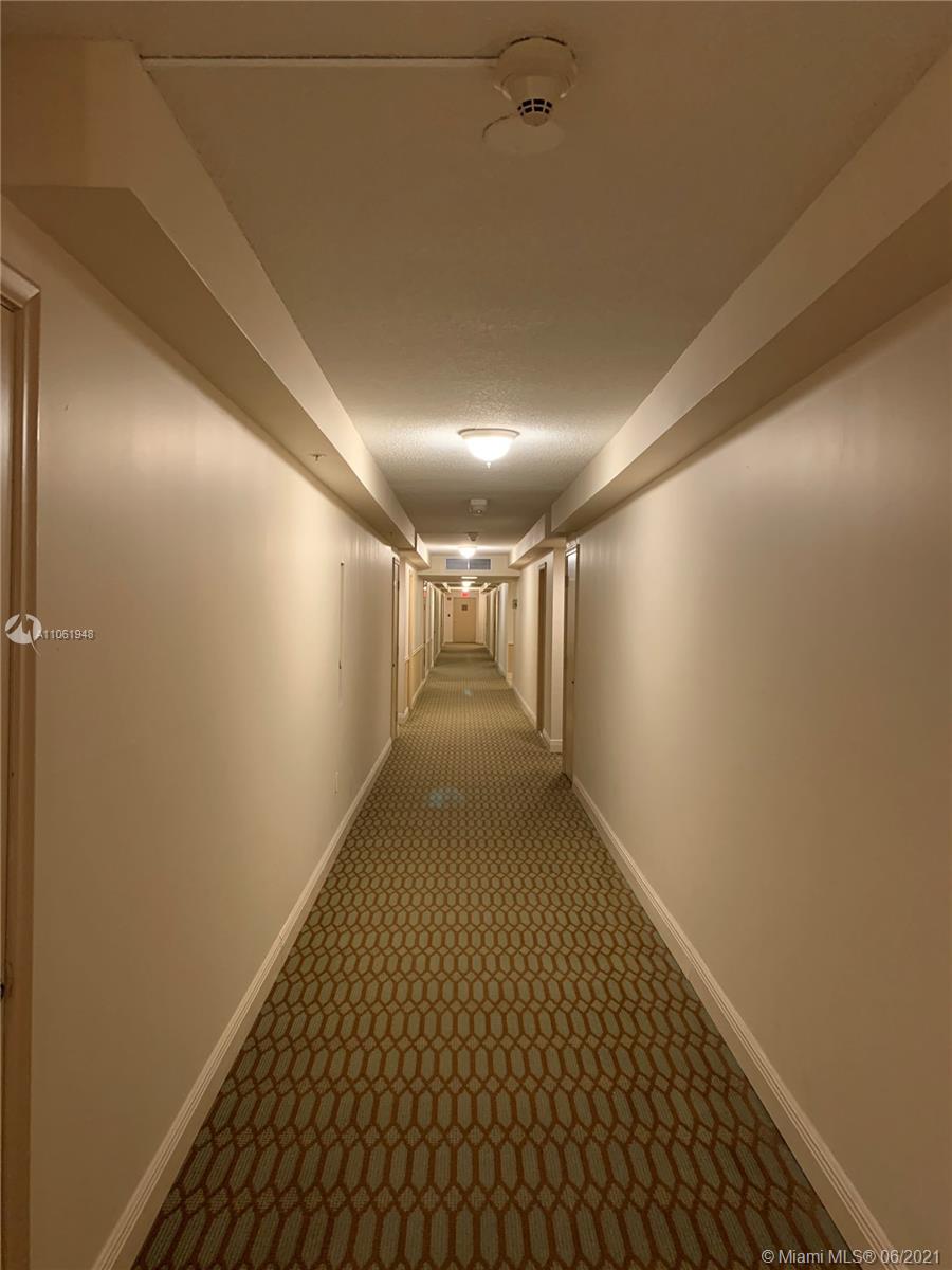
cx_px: 476
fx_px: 953
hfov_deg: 53.1
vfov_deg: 67.3
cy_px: 635
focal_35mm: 26
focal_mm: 4.25
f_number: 1.8
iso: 320
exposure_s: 1/40
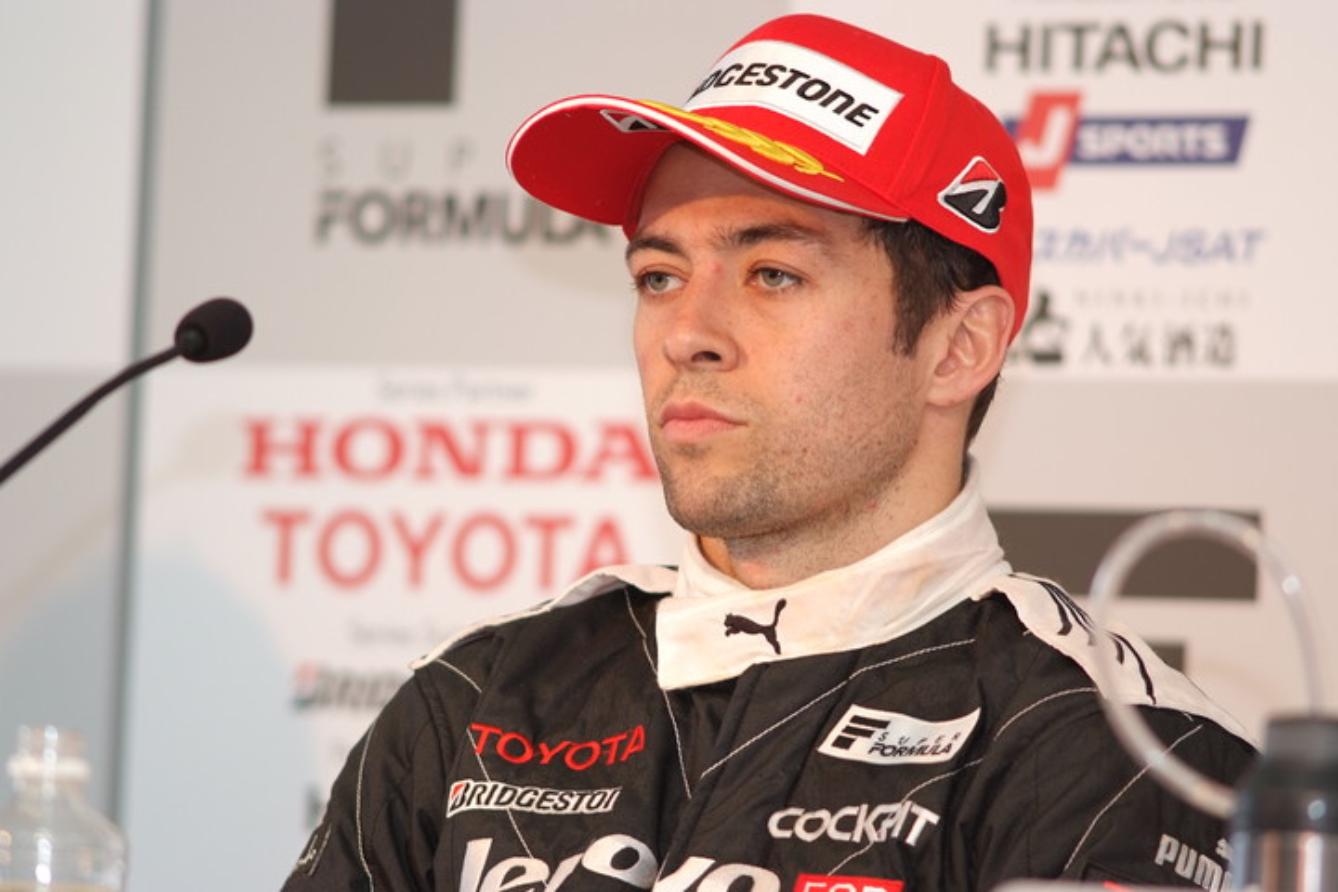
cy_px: 446
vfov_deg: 5.1
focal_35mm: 270
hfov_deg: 7.6
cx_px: 669
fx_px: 10034
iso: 400
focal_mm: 180
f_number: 2.8
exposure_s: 1/125
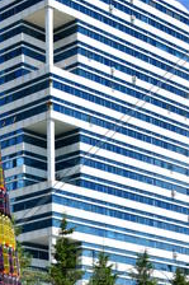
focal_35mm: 101
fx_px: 797
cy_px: 299
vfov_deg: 19.5
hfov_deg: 13.1
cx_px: -55
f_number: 9
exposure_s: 1/160
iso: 100
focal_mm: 26
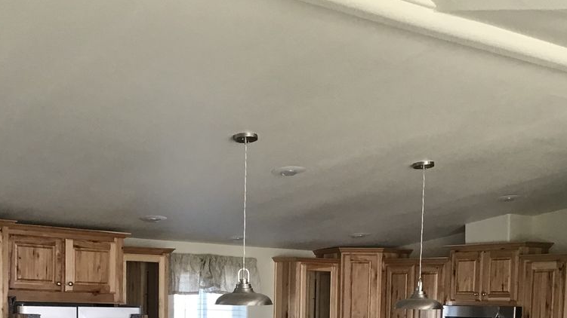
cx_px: 291
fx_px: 947
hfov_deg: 33.3
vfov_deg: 18.1
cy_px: 381
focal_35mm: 63
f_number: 2.4
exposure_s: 1/30
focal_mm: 3.3
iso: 25
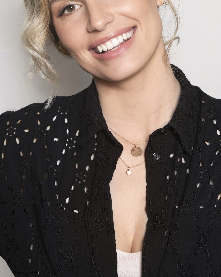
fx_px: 859
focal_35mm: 105
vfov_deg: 18.2
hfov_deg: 14.7
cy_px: 90
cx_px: 104
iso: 250
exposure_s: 1/125
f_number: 9
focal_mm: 70
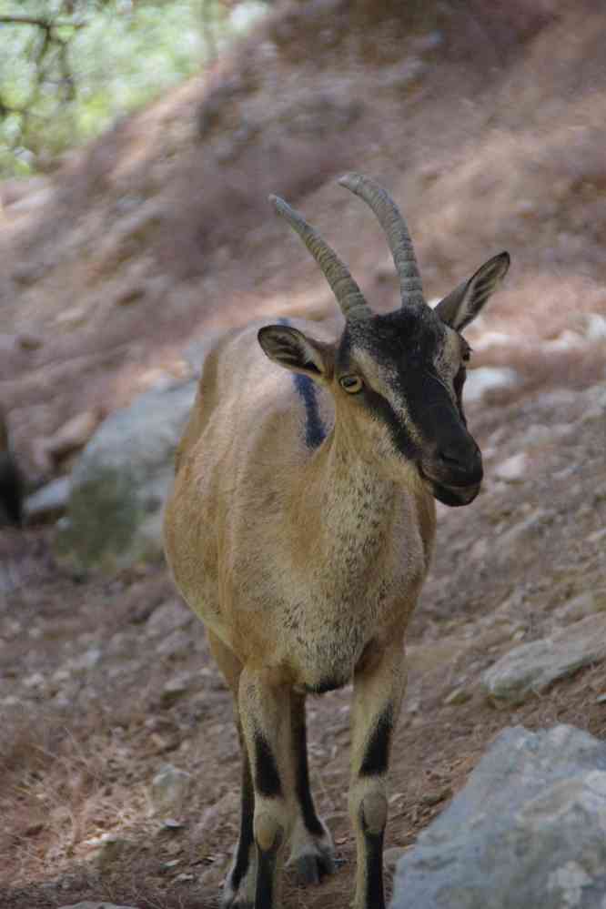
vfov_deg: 8.1
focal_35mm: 255
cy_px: 454
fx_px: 6438
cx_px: 303
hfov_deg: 5.4
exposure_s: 1/160
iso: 3200
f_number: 6.2
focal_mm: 170
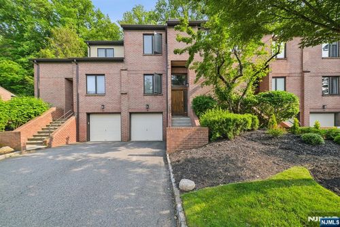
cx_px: 170
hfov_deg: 104.3
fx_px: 132
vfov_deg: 81.2
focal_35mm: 14
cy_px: 114
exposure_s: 1/500
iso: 800
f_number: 8
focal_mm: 14
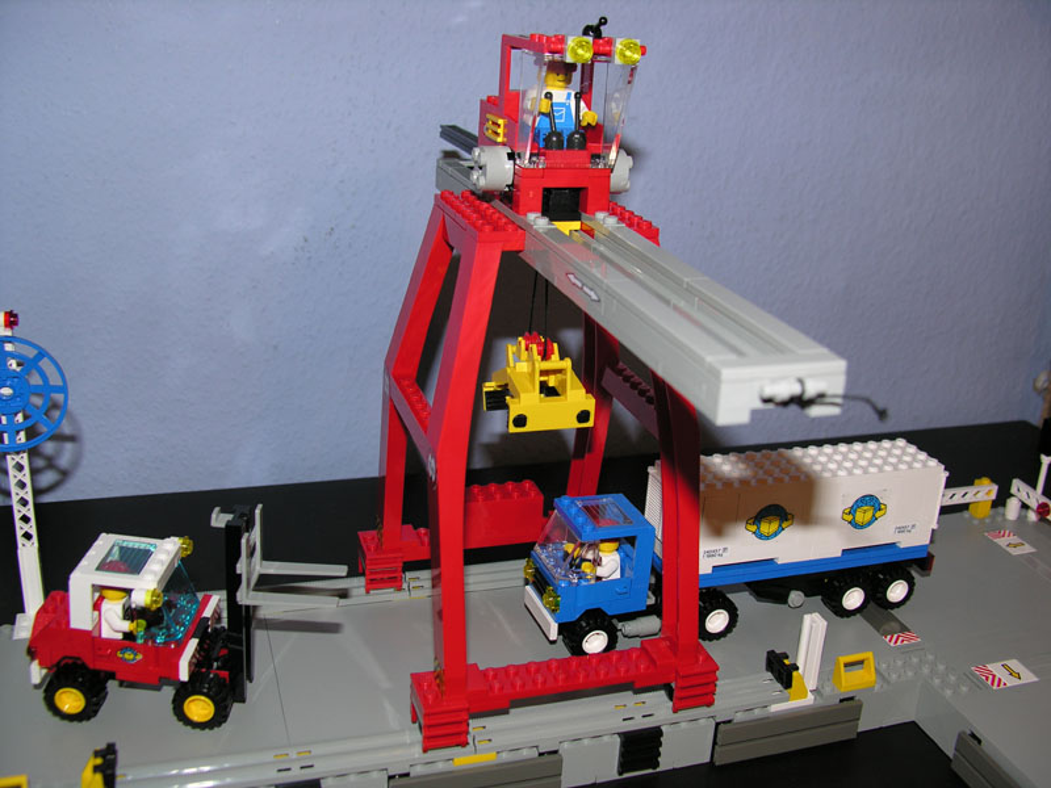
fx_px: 1123
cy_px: 394
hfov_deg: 50.1
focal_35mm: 37
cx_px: 526
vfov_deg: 38.7
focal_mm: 9.5
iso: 50
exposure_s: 1/60.1
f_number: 2.8
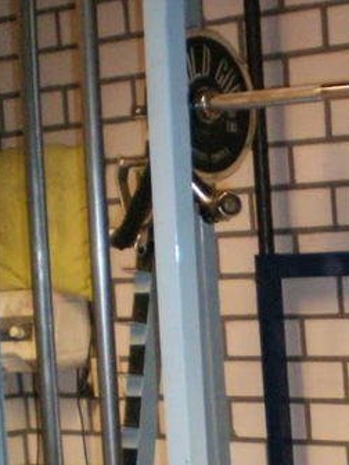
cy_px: 493
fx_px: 1519
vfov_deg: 16.9
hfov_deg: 12.7
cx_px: 433
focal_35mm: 113
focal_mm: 6.3
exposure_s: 1/60
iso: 400
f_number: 3.1
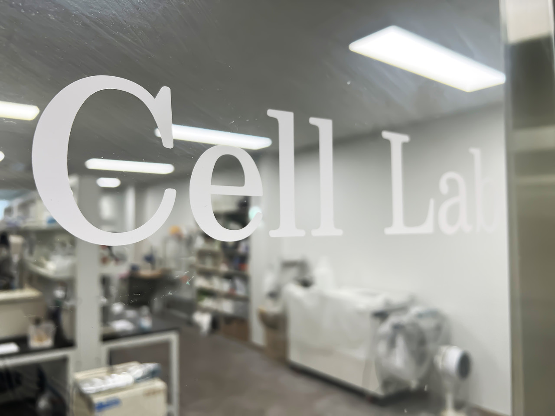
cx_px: 278
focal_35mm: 26
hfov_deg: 67.3
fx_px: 417
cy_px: 208
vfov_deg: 53.1
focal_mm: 5.7
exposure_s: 1/159
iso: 64
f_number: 1.5
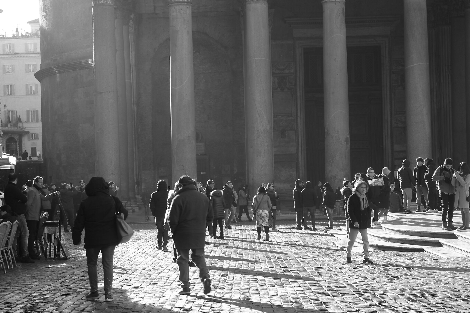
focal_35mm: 75
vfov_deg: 18.2
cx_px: 235
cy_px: 156
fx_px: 979
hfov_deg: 27.0
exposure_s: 1/45
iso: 100
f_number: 9.5
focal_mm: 50
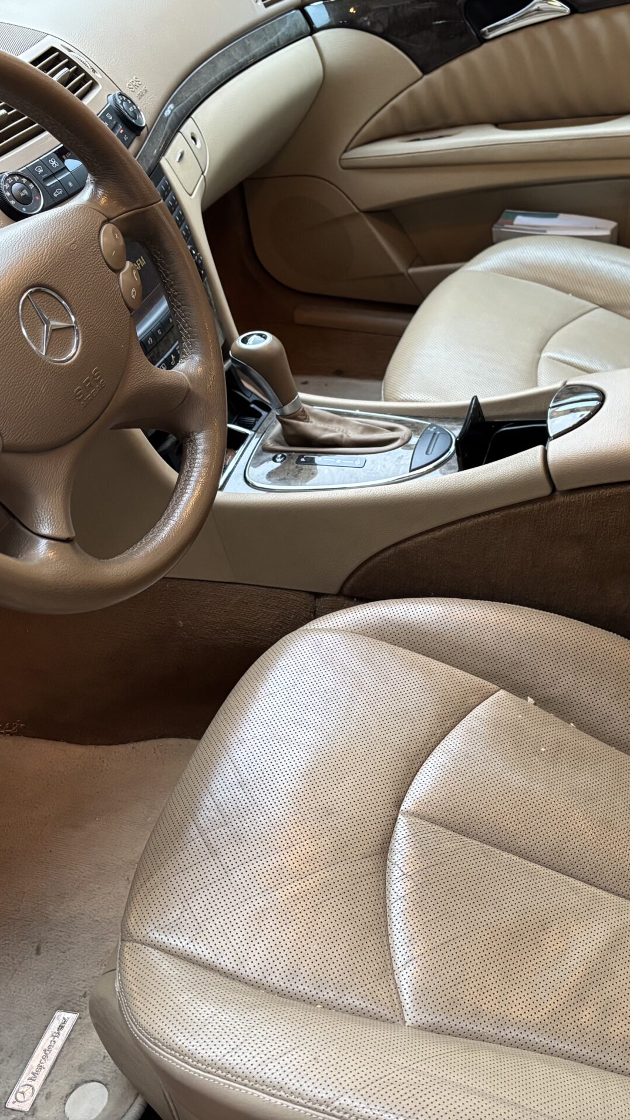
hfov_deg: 31.0
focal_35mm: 38
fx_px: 1129
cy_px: 557
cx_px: 407
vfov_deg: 52.8
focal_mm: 5.96
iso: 400
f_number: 1.6
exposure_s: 1/60
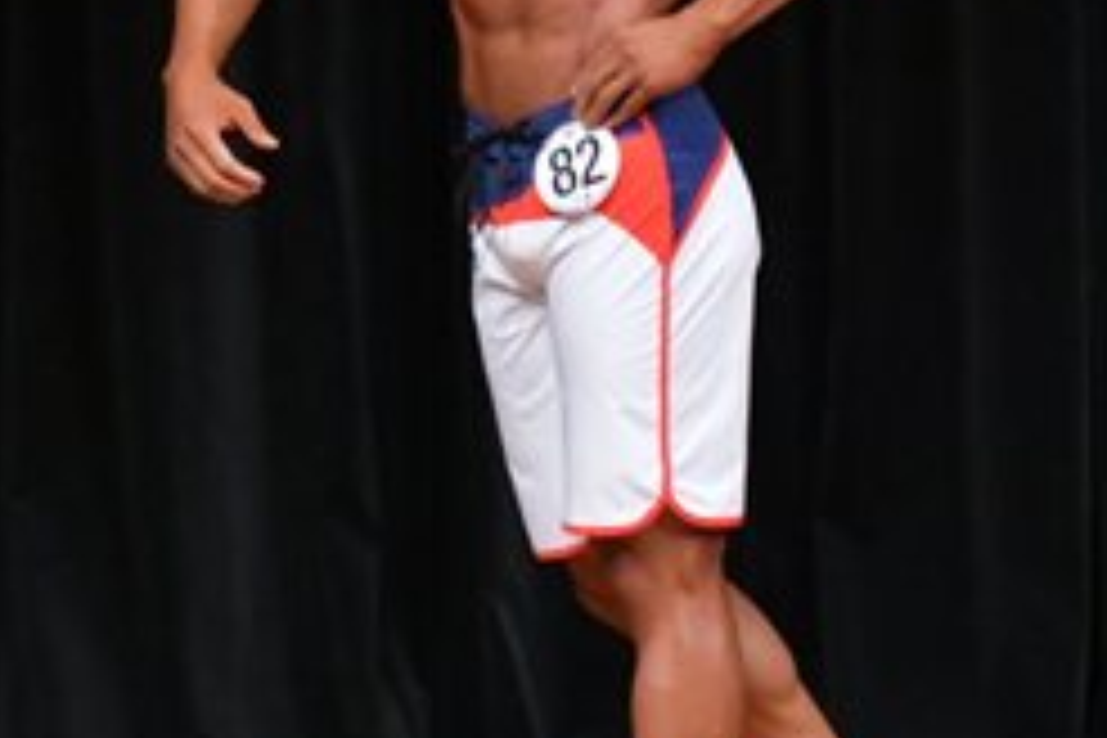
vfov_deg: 1.7
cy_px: 166
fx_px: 24721
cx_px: 844
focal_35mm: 804
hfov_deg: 2.6
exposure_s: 1/400
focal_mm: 170
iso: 5000
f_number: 5.6
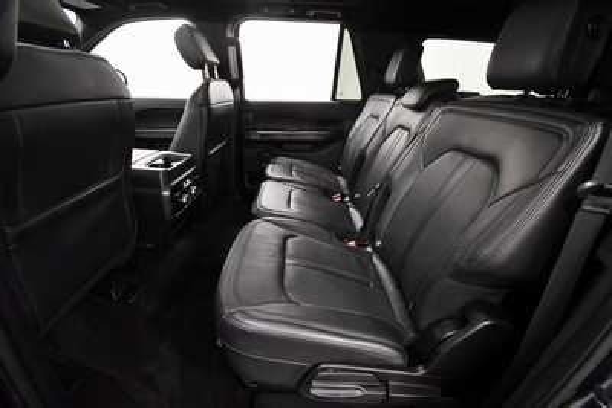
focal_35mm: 15
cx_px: 306
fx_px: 255
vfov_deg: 77.4
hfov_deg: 100.4
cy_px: 204
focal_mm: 10
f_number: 4.5
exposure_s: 1/100
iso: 3200
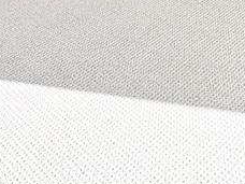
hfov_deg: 24.7
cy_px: -199
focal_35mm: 63
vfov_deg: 16.6
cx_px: -110
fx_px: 446
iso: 40
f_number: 2.2
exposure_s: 1/335
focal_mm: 2.22
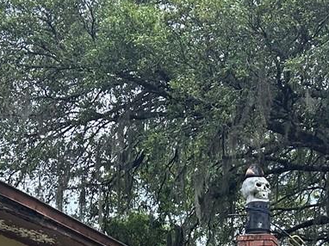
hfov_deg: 18.1
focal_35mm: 109
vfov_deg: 12.9
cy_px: 360
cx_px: 167
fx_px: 1035
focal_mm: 5.7
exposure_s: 1/1468
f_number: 1.5
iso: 50
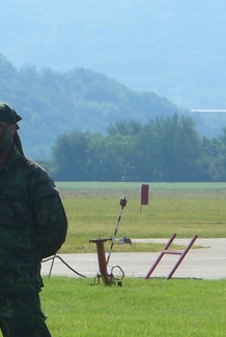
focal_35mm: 564
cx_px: 181
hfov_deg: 2.4
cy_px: 326
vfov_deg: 3.6
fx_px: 5299
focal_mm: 29.2
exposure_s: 1/160
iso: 64
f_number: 8.4
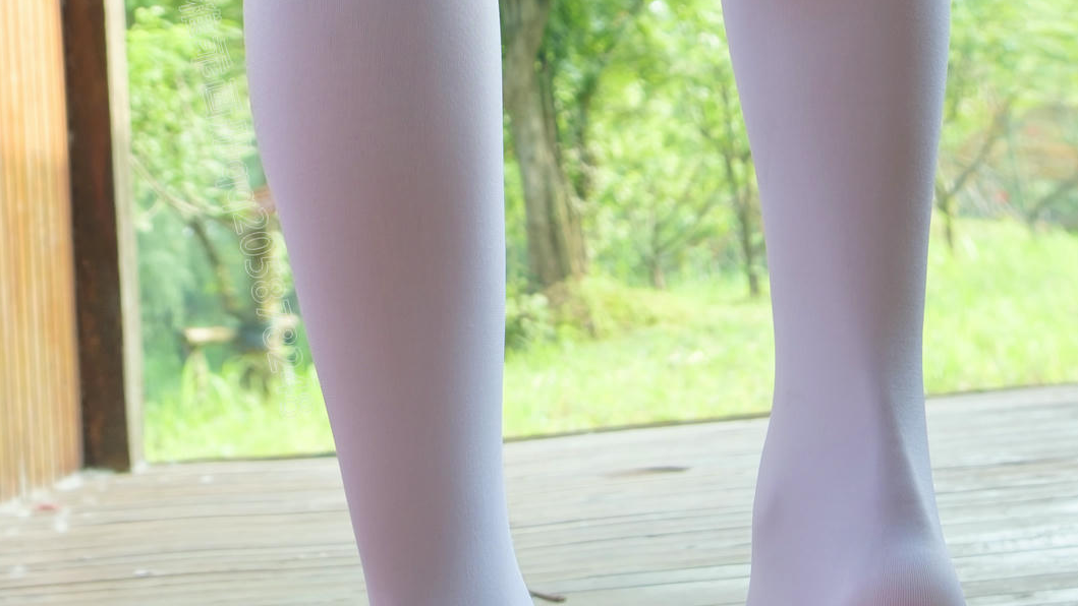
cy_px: -468
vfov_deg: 10.6
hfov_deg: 19.8
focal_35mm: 108
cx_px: 507
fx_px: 3087
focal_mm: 23
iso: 160
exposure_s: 1/60
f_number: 5
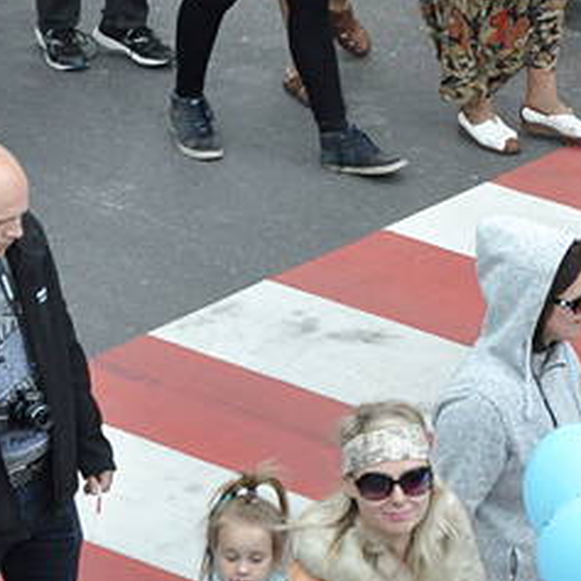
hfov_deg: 7.8
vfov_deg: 8.0
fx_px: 4159
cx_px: 853
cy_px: 389
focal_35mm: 219
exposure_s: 1/400
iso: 1250
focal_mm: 48
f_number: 10
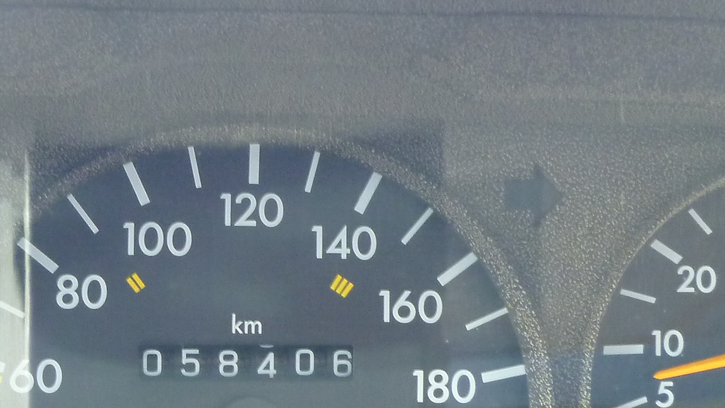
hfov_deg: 29.4
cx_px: 198
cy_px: 416
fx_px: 1365
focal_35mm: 71
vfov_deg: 16.6
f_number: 2.8
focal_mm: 4.5
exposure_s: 1/30
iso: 200
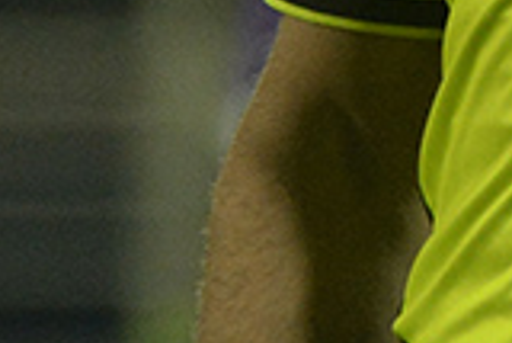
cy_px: -154
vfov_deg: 0.5
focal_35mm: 3000
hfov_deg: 0.7
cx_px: 1226
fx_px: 42704
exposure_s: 1/1000
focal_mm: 400
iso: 2500
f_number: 5.6
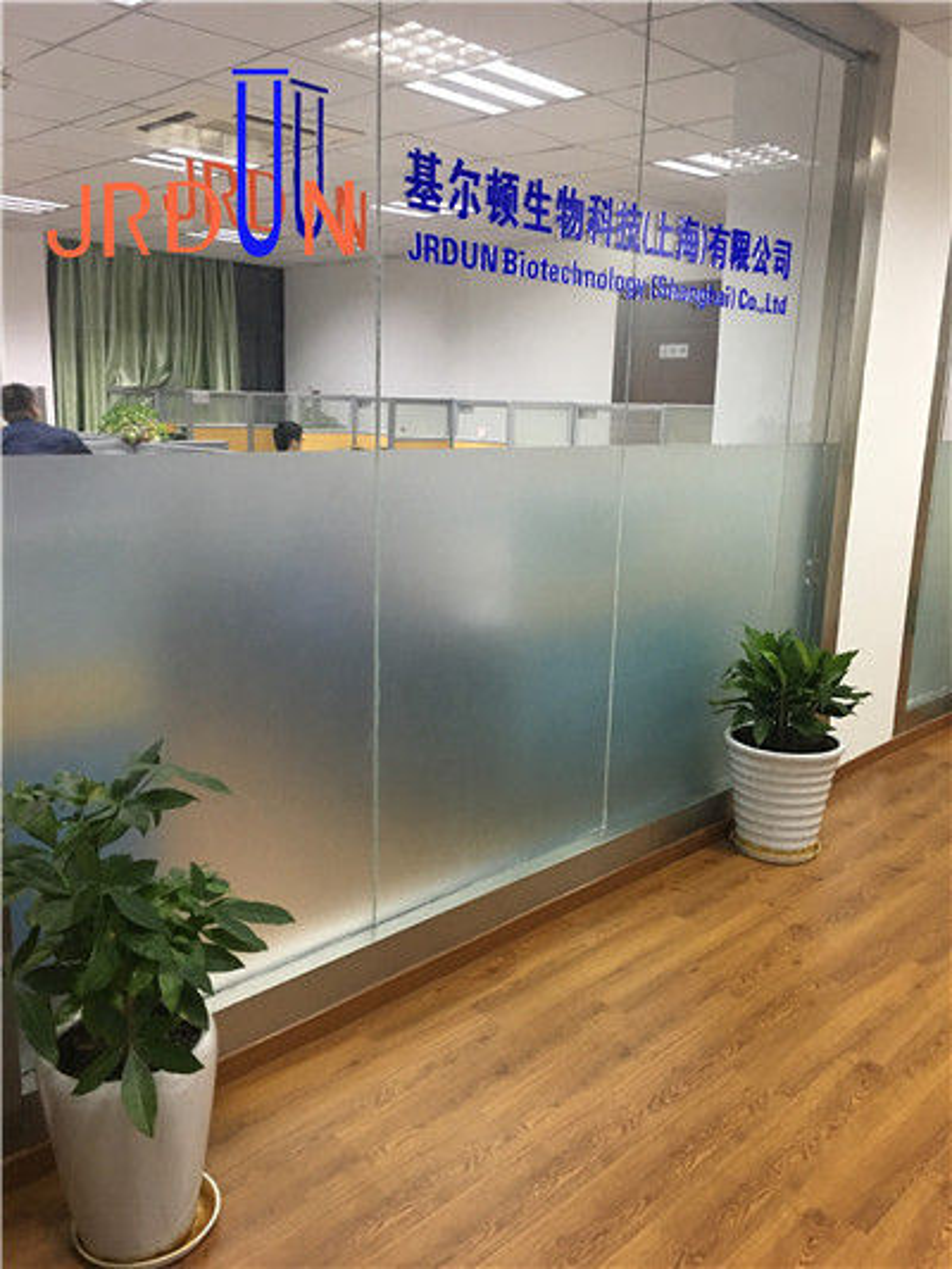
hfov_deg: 48.2
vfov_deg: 61.6
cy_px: 634
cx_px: 476
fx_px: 1063
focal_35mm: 29
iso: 100
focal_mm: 4.15
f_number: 2.2
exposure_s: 1/8
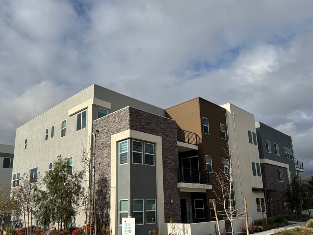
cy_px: 141
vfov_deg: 48.0
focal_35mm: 29
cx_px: 157
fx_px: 262
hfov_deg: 61.6
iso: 80
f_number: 1.78
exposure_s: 1/7092
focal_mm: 6.76
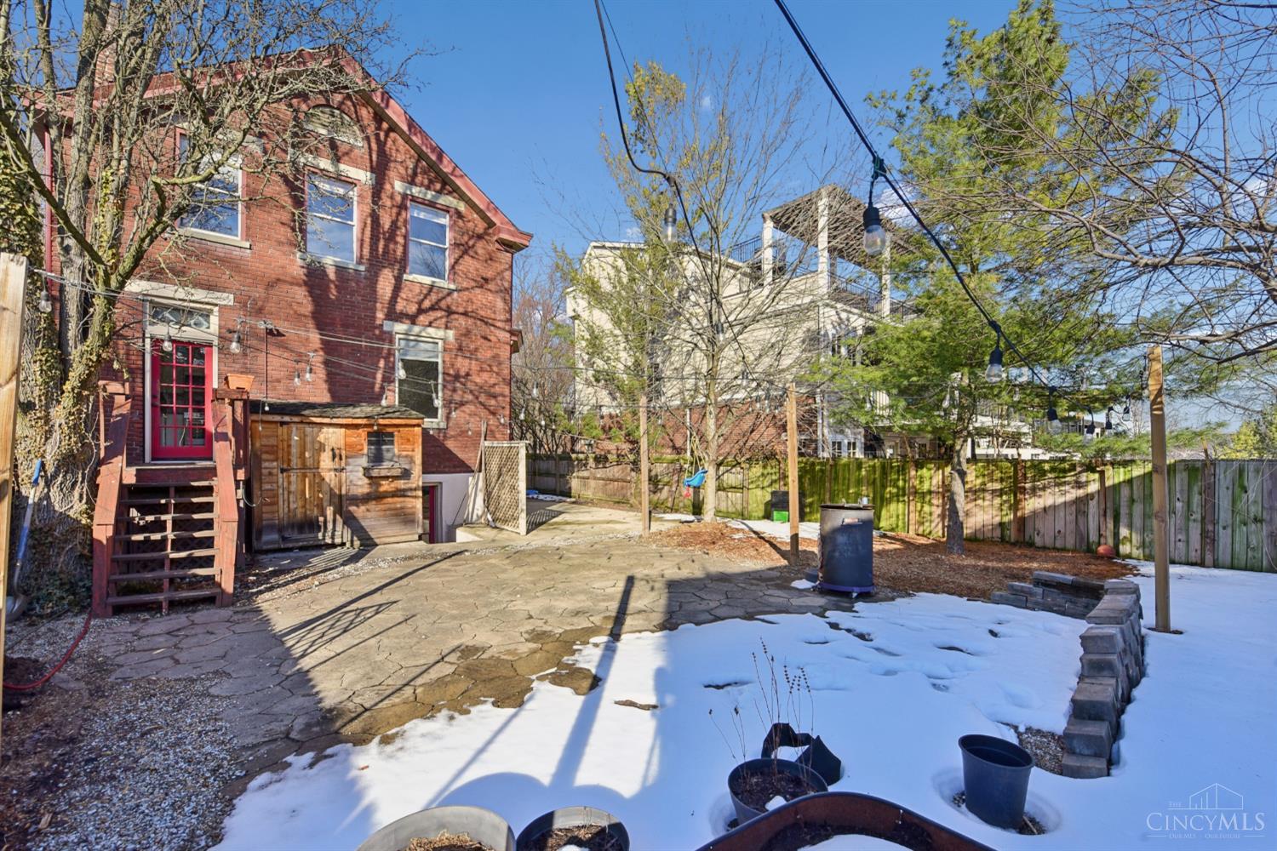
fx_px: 497
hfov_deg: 104.3
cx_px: 638
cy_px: 426
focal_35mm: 14
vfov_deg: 81.2
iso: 400
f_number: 8
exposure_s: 1/320
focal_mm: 14
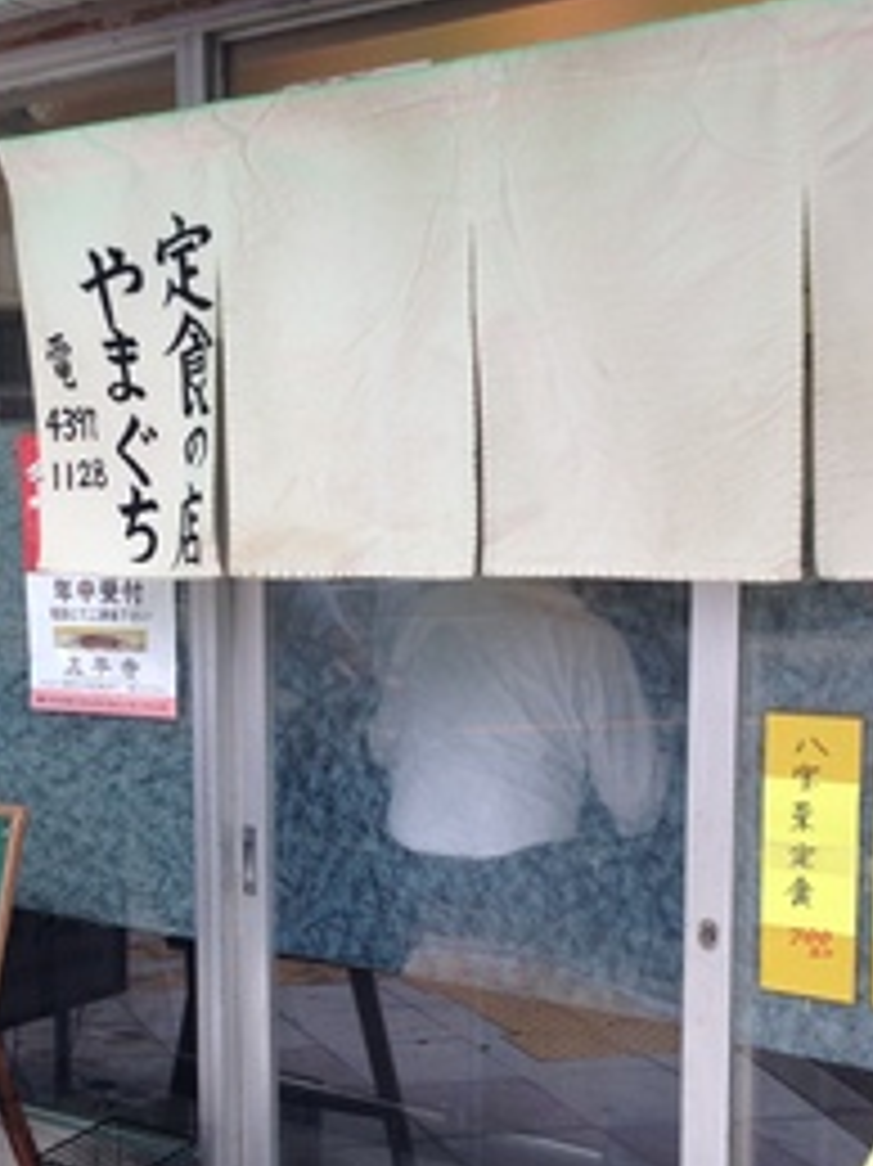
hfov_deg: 28.5
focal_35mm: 51
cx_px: 346
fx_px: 1716
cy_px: 734
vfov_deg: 37.3
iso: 50
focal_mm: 4.12
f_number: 2.4
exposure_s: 1/228
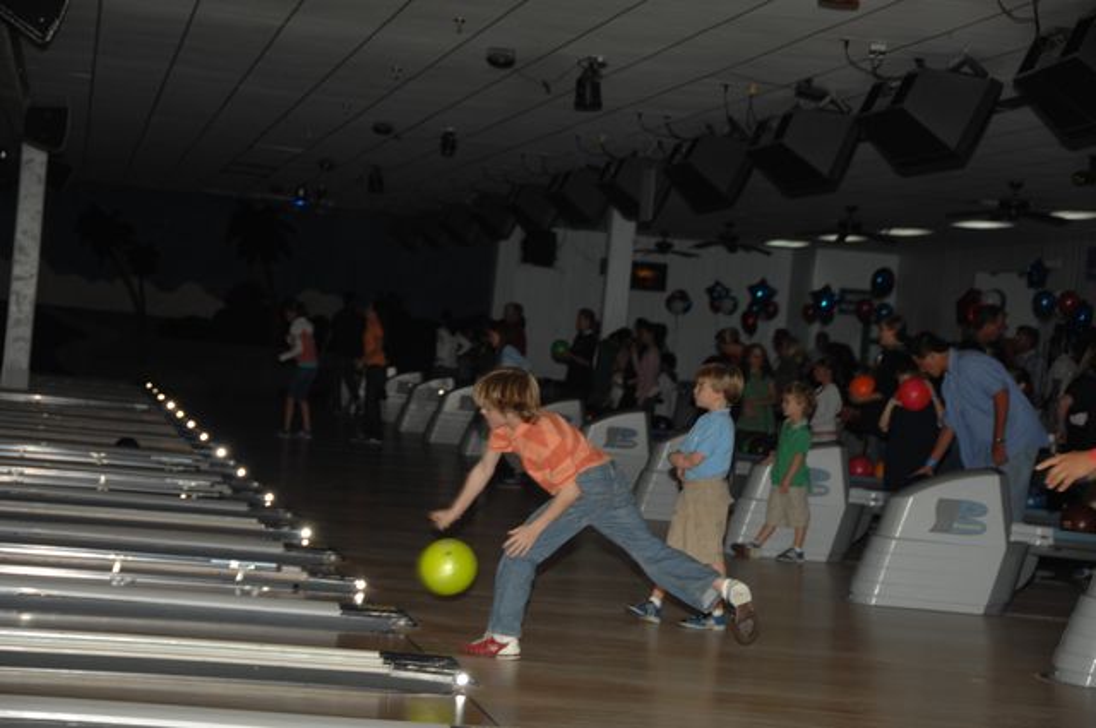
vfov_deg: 13.0
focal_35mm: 105
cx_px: 548
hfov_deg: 19.5
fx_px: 3193
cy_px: 364
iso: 200
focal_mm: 70
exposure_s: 1/125
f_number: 5
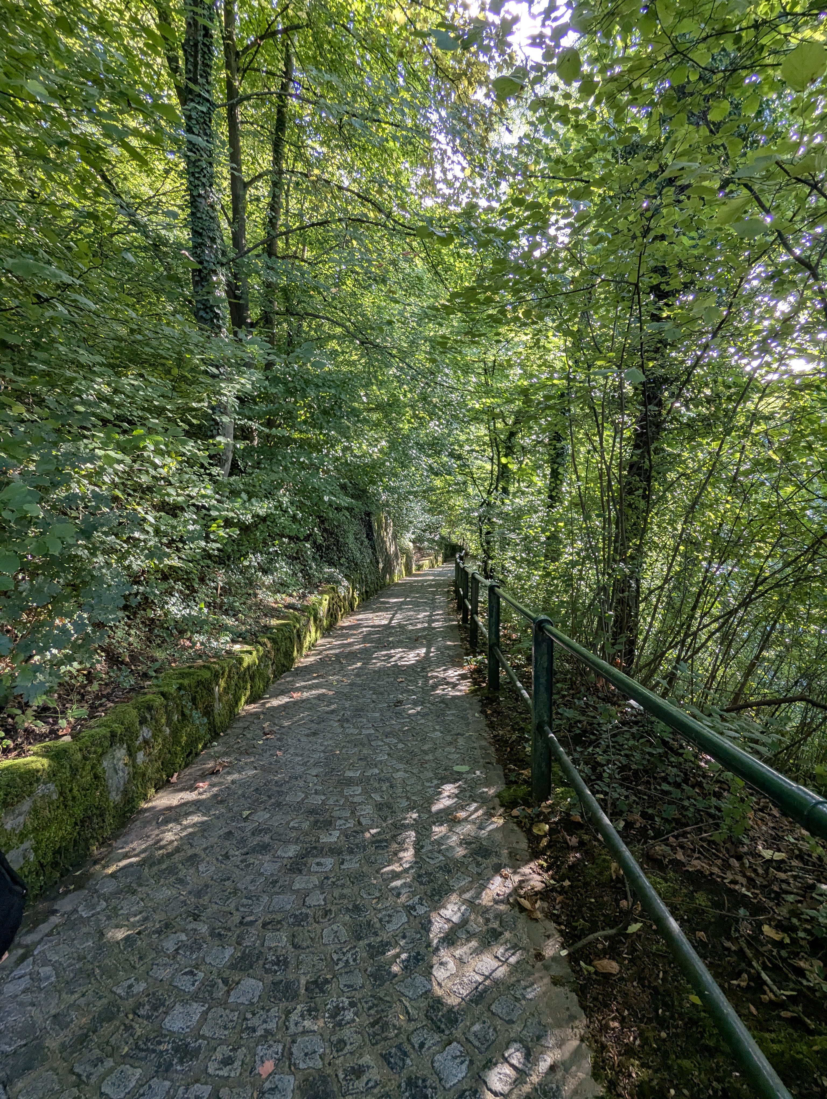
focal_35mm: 16
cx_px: 414
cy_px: 550
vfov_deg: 94.4
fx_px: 508
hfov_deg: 78.2
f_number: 2.2
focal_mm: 2.35
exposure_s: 1/169
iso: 137
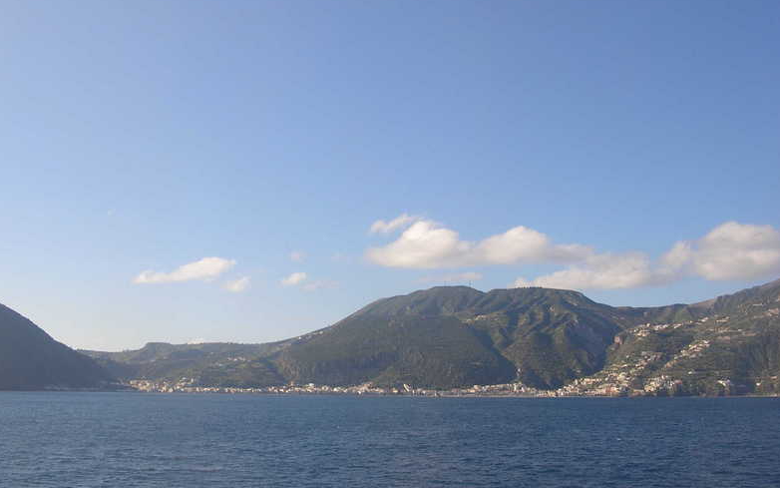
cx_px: 395
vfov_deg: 32.7
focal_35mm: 39
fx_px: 829
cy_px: 284
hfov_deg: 50.4
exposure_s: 1/272
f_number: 3.7
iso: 50
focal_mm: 6
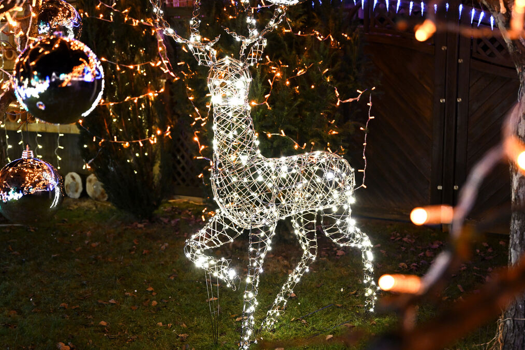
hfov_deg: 38.2
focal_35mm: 52
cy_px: 171
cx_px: 286
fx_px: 758
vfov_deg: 26.0
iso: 2000
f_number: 2.8
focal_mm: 44
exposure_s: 1/60
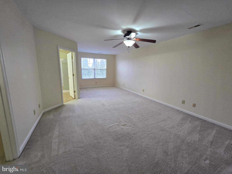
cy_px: 87
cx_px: 116
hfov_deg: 106.2
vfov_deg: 89.9
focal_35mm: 13
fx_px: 87
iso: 100
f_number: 2.2
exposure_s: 1/60
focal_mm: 2.2
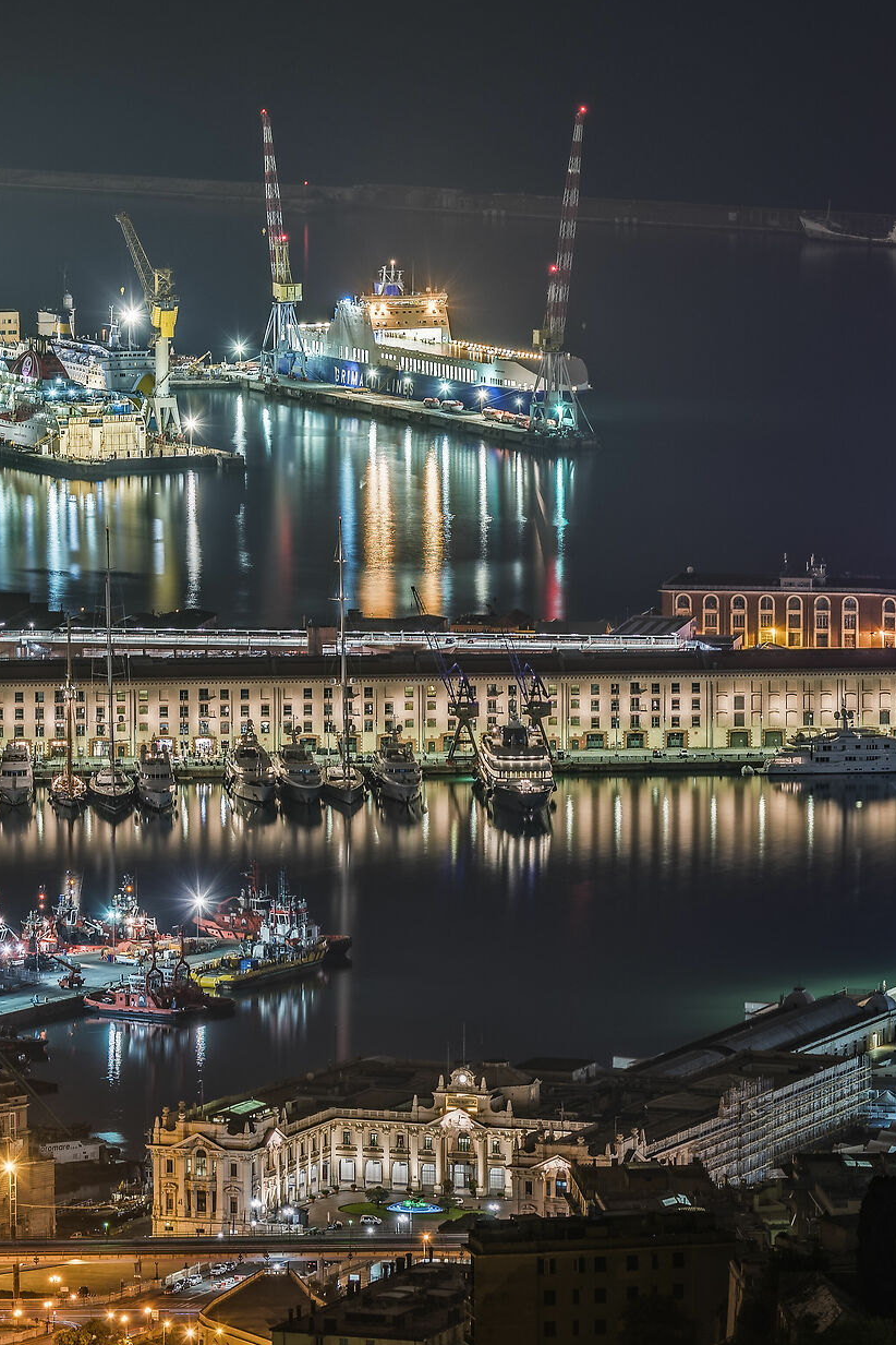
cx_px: 657
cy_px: 807
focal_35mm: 292
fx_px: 10900
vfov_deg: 7.1
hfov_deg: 4.7
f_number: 11
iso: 100
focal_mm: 150
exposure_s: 1/8
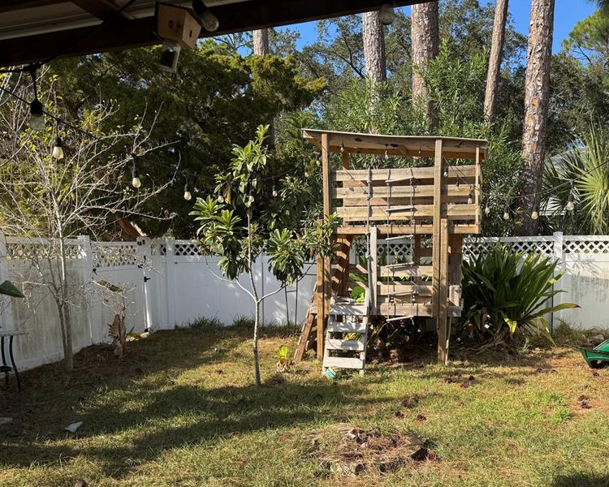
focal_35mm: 32
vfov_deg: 45.5
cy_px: 300
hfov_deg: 55.1
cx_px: 377
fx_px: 577
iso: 80
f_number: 1.78
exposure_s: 1/1818
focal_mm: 6.76
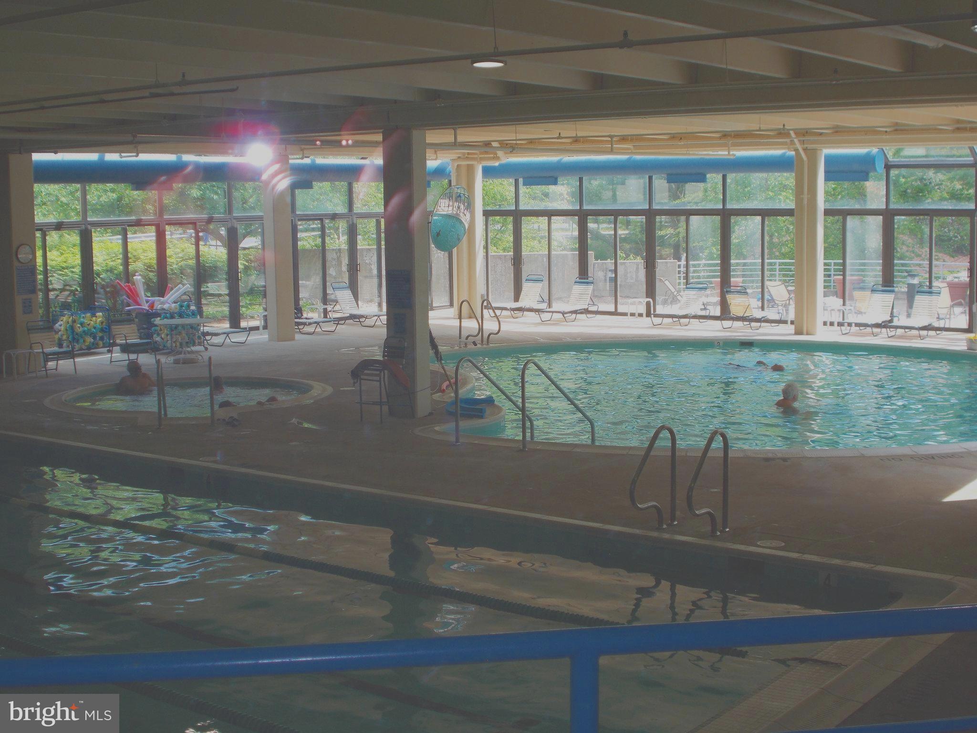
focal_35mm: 50
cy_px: 366
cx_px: 488
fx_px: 1411
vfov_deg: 29.1
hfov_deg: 38.2
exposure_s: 1/80
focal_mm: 9
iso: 80
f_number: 4.5
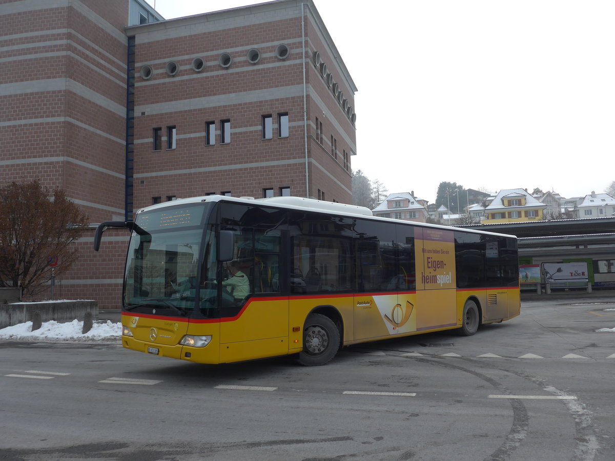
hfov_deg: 61.7
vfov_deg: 48.2
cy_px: 230
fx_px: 515
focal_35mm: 29
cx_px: 308
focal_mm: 6
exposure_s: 1/640
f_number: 2.8
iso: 80
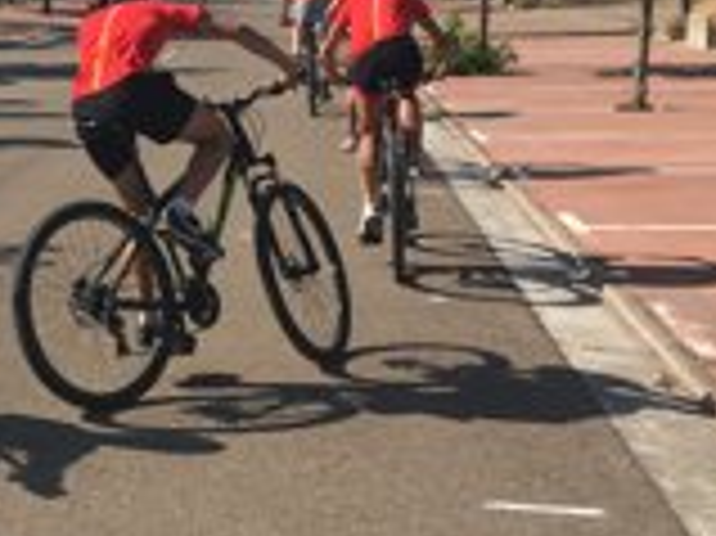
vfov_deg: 19.8
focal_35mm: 73
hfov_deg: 25.3
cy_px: 68
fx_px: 1509
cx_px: -9
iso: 25
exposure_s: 1/1876
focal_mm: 4.15
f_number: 2.2
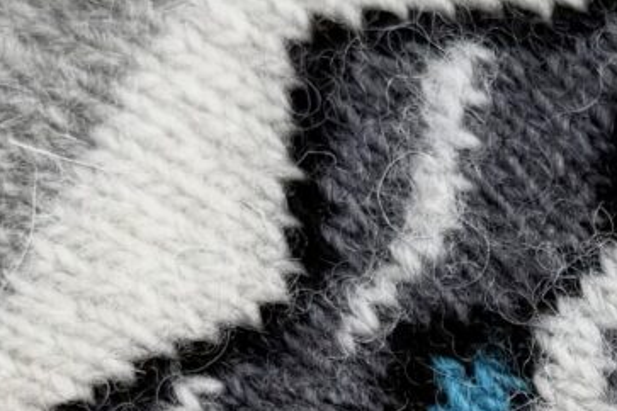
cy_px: 676
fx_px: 3016
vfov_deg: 7.6
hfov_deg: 11.4
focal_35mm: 176
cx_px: 770
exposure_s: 1/920
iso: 80
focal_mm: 6.76
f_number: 1.78
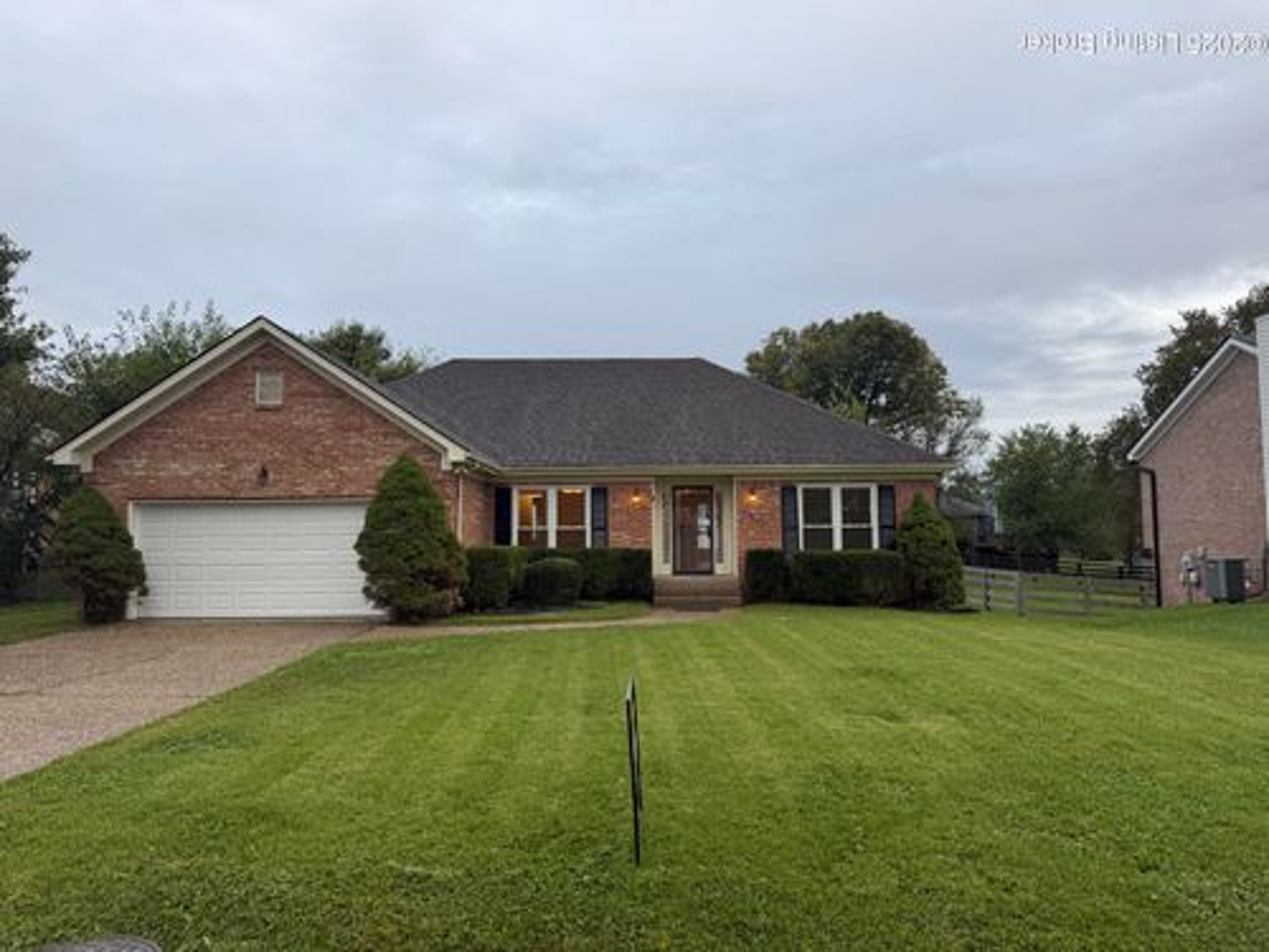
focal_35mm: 24
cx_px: 634
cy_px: 476
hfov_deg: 71.6
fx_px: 880
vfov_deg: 56.8
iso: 64
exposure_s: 1/211
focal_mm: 6.76
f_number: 1.78
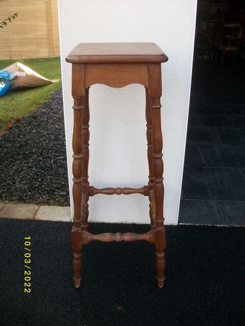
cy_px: 163
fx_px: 293
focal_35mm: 31
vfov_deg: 58.4
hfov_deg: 45.4
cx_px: 122
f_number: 2.9
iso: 80
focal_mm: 5.7
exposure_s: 1/88.3
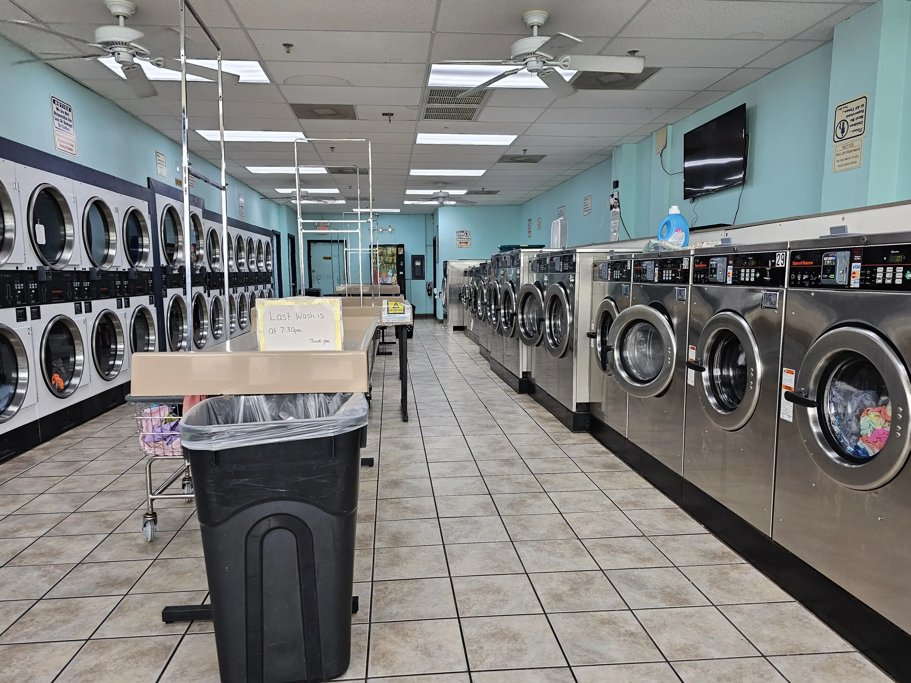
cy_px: 353
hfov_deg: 71.6
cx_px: 451
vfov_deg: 56.8
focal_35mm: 24
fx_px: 632
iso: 50
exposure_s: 1/120
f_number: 1.7
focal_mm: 6.3
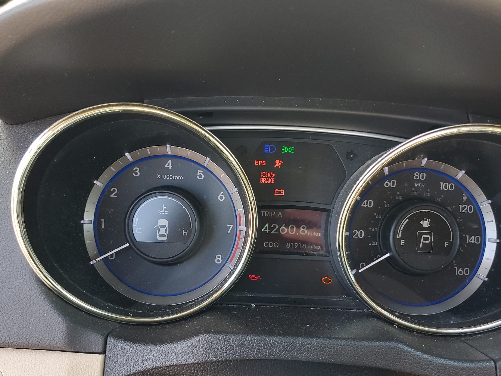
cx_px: 267
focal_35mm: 31
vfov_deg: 45.3
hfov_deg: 58.3
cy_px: 219
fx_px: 449
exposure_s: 1/120
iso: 65
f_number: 1.5
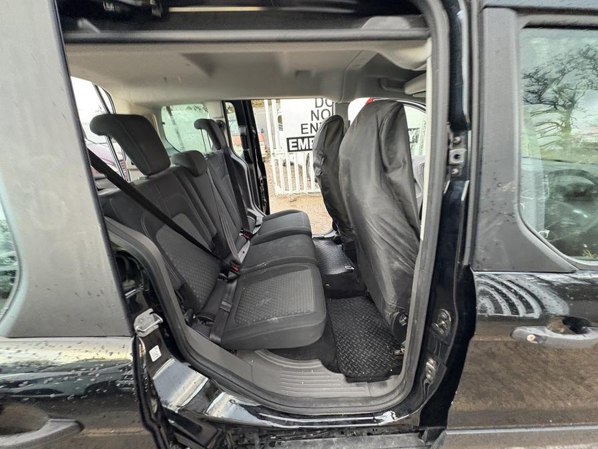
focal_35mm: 14
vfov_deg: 85.7
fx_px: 242
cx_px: 299
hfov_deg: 102.1
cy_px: 224
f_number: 2.2
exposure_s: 1/60
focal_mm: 2.22
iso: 500
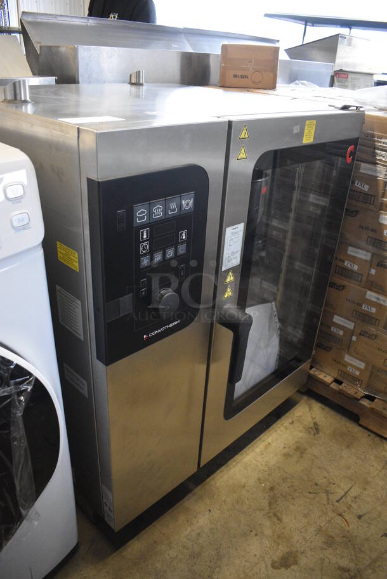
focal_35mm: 27
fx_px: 435
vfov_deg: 67.3
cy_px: 290
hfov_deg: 48.0
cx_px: 194
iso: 2800
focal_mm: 18
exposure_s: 1/125
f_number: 3.5
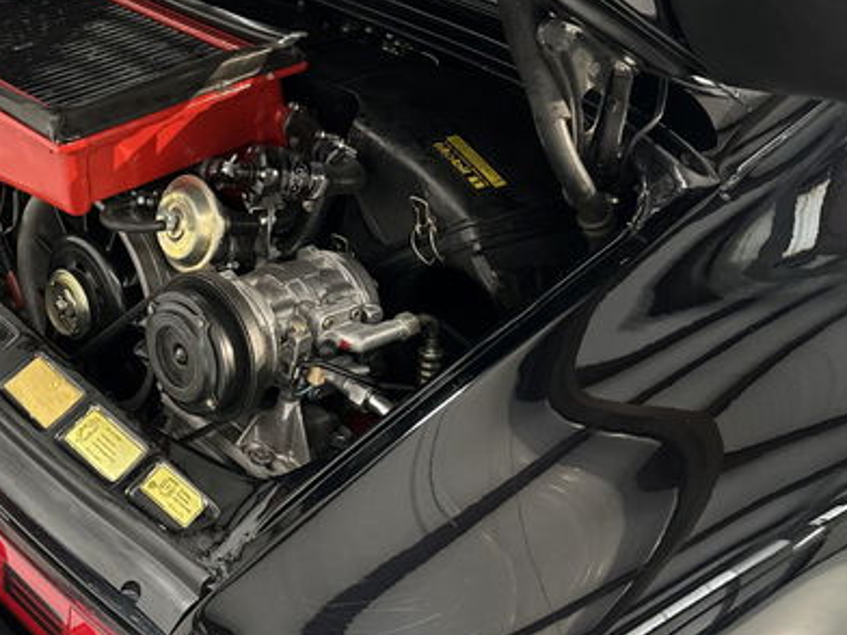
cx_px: 119
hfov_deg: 38.2
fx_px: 1150
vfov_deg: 30.8
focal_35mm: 47
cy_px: 251
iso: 200
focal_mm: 6.86
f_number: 1.78
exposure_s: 1/60
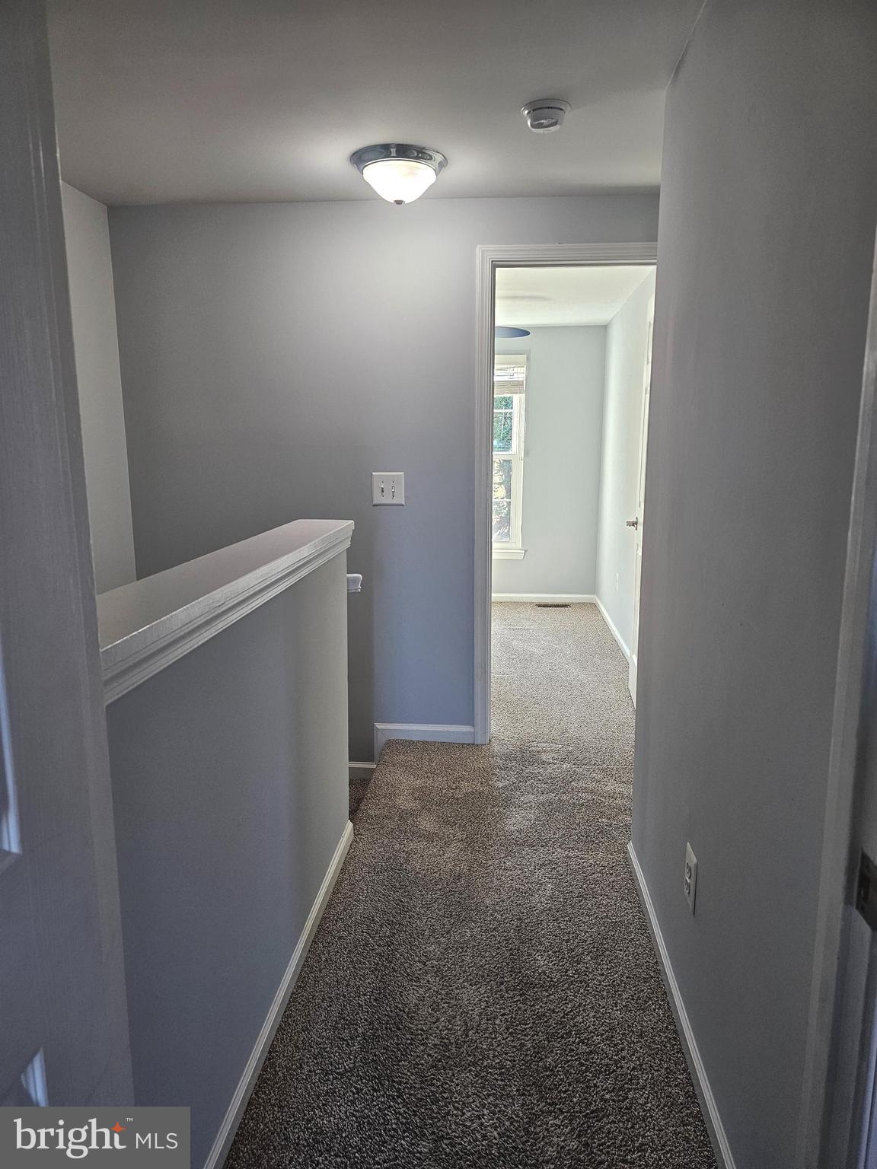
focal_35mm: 23
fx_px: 777
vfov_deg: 73.9
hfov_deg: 58.9
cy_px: 584
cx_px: 438
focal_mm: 6.3
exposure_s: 1/120
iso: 160
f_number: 1.7
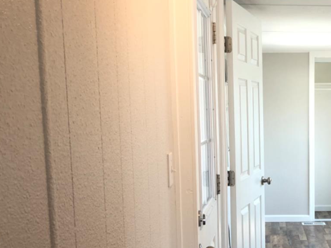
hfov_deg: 33.3
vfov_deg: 26.4
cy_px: 170
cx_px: 293
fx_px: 526
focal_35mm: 55
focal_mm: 4
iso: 25
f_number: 1.8
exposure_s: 1/40
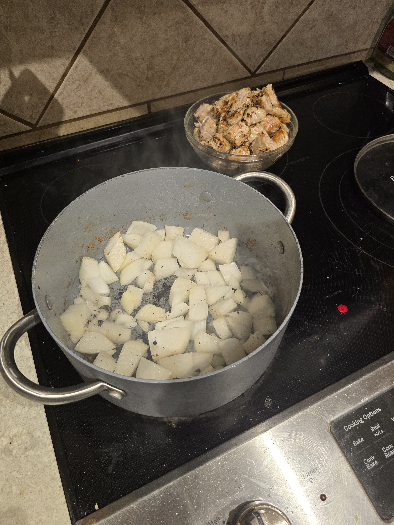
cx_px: 197
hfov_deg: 58.9
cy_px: 262
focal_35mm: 23
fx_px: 349
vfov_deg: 73.9
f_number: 1.7
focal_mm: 6.3
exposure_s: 1/120
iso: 200
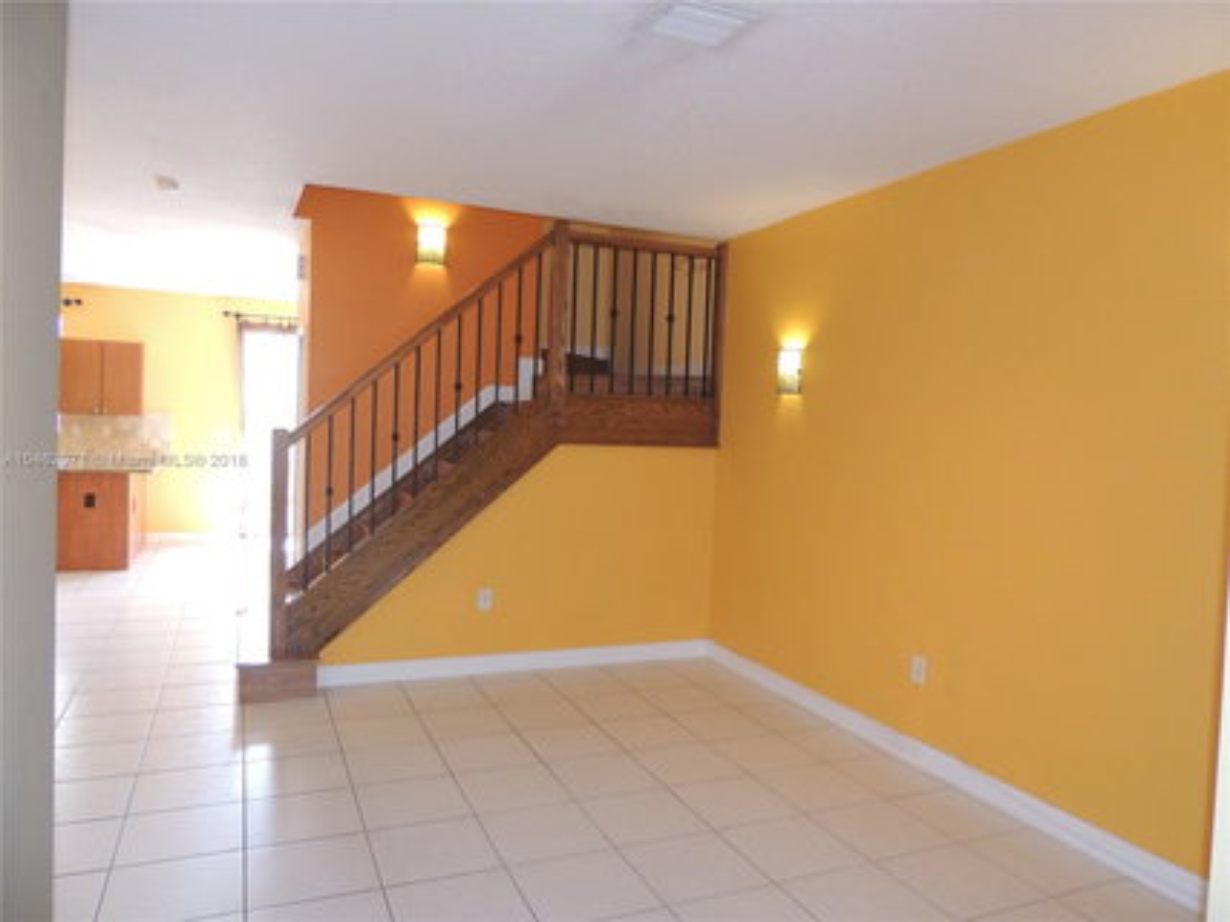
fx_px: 853
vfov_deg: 56.8
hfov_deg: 71.6
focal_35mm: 24
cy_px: 461
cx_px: 615
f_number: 3
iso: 360
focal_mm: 4.3
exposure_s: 1/40
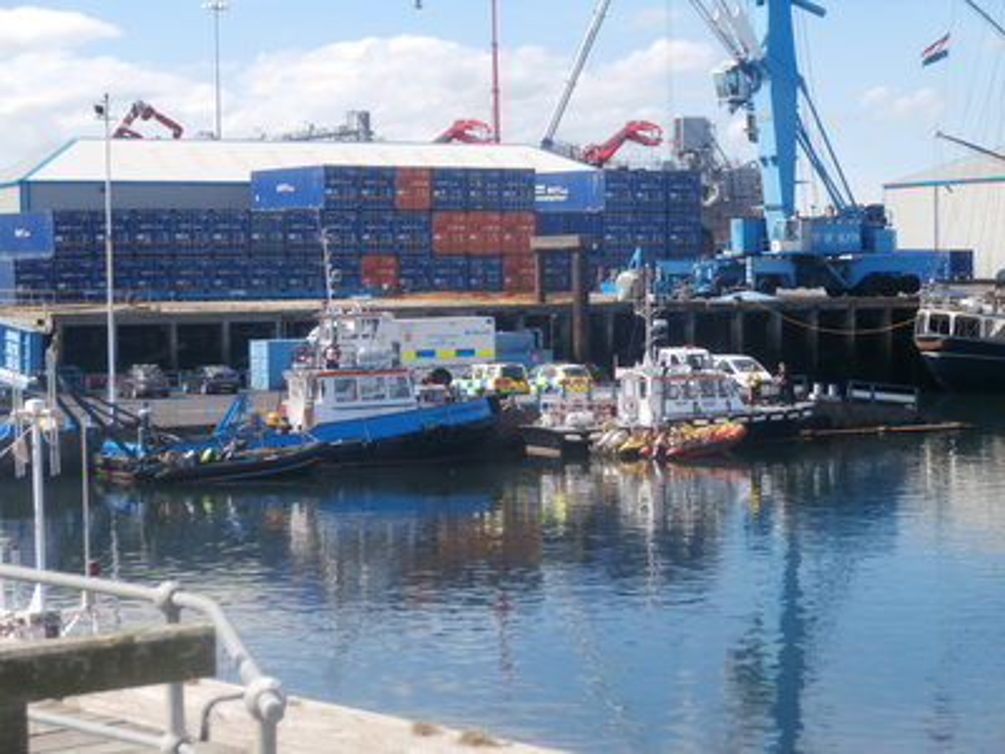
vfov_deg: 17.2
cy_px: 377
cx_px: 502
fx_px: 2497
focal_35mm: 86
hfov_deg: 22.8
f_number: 5
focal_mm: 15.16
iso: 100
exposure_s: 1/320
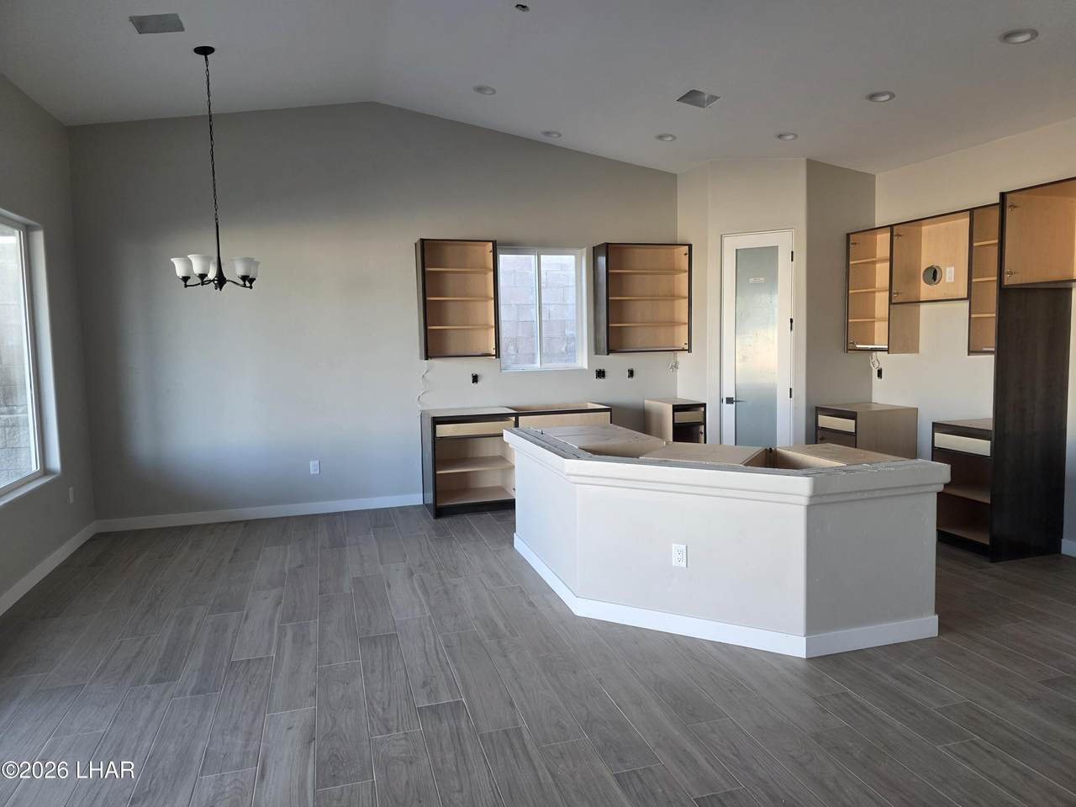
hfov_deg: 73.9
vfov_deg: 58.9
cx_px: 538
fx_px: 715
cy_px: 404
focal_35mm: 23
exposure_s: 1/180
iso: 160
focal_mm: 6.3
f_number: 1.7
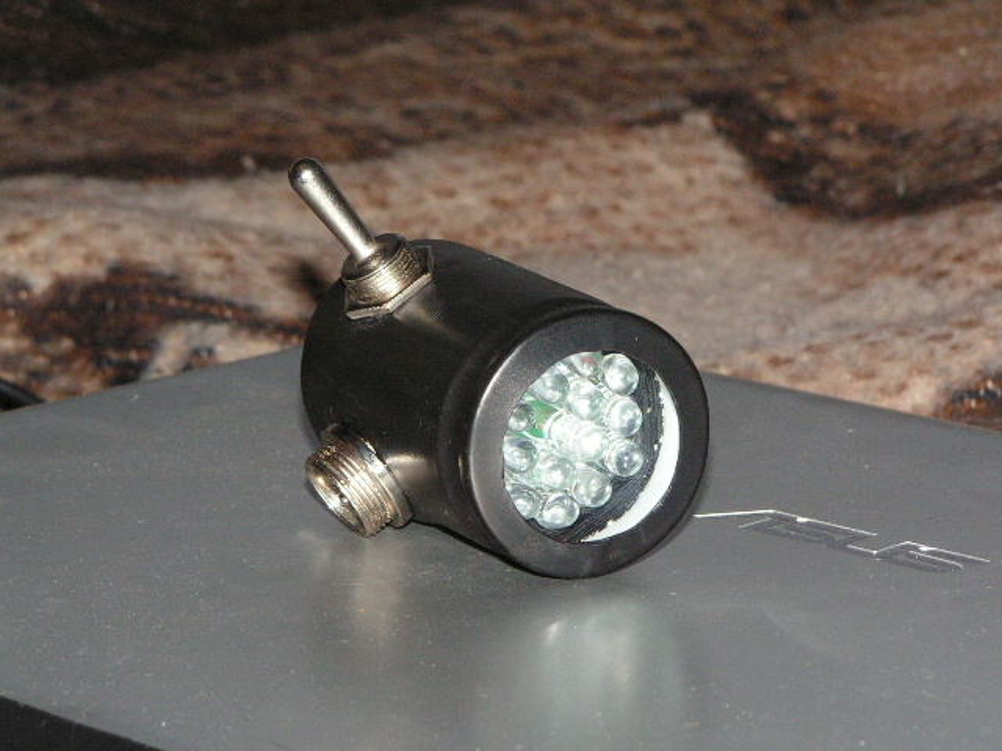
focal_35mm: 149
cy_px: 376
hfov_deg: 13.3
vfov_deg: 10.0
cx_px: 501
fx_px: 4313
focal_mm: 24.8
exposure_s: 1/160
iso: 200
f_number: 5
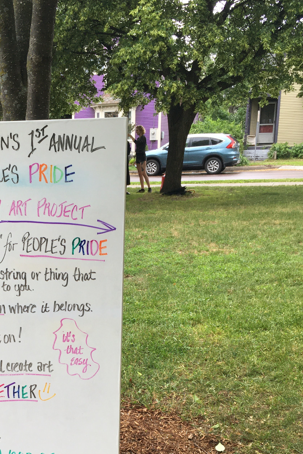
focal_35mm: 48
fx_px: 606
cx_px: 54
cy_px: 349
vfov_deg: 39.8
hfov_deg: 27.4
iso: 40
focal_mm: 4.15
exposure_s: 1/120
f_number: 2.2
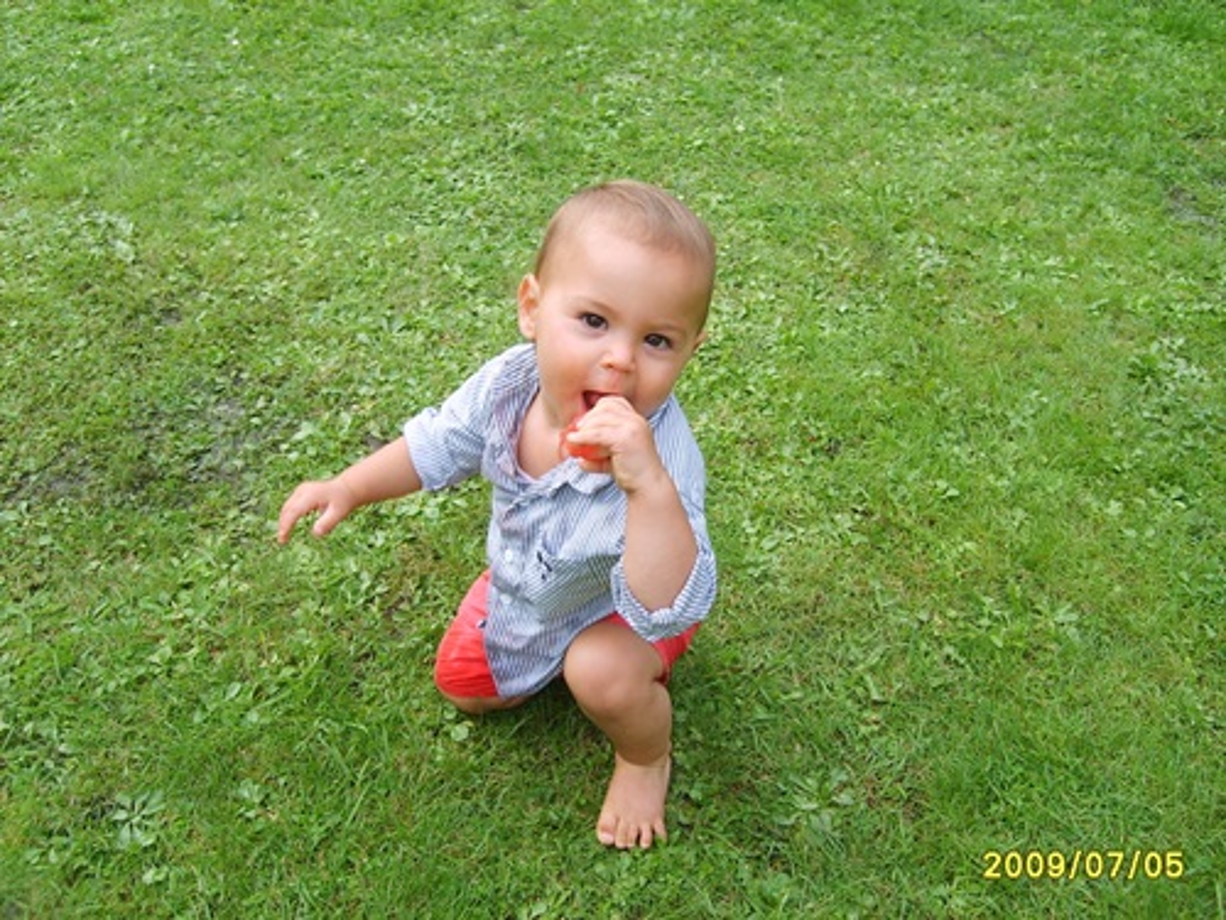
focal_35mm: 35
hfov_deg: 52.6
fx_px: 1240
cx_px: 613
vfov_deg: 40.7
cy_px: 460
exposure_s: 1/90
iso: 50
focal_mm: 5.8
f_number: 2.8
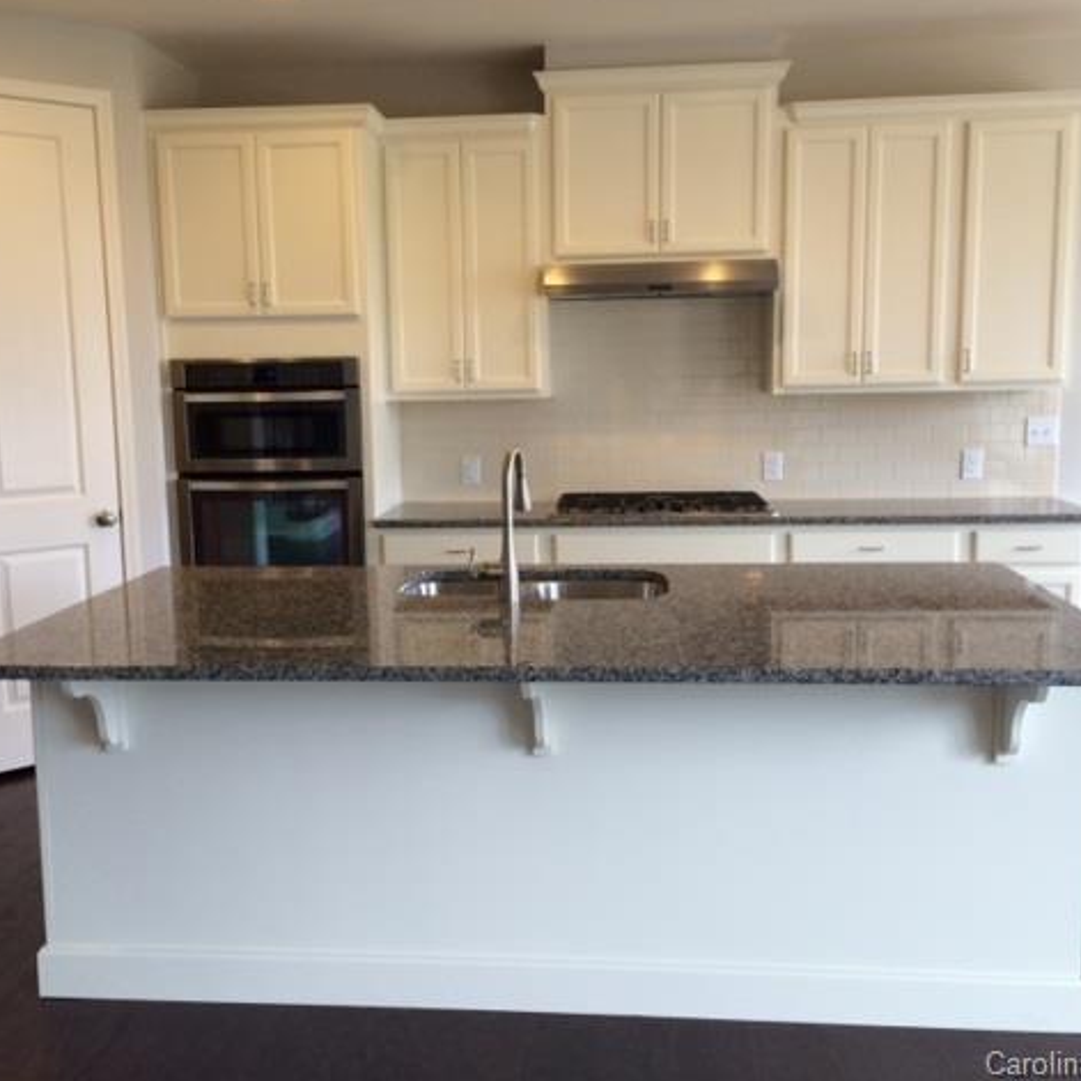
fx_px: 1272
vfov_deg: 46.0
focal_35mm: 36
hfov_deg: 46.0
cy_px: 535
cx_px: 514
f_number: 2.2
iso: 40
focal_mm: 4.12
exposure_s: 1/30
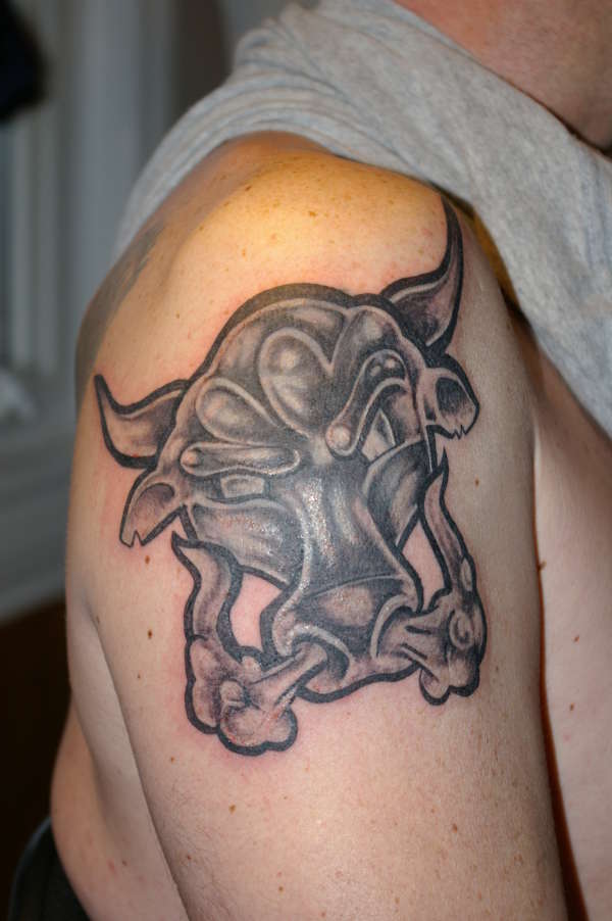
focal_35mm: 82
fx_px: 2107
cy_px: 460
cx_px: 306
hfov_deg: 16.5
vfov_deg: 24.6
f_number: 5.6
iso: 200
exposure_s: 1/60
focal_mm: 55
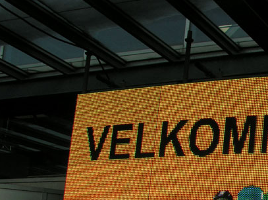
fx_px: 681
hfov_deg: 21.3
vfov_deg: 16.1
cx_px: 285
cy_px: 246
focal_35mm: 88
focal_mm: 8.9
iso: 50
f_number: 5
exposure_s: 1/141
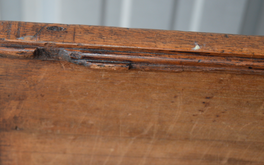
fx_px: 876
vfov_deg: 10.8
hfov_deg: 17.1
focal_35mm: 122
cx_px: 105
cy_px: 63
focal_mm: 55
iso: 400
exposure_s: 1/60
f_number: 5.6
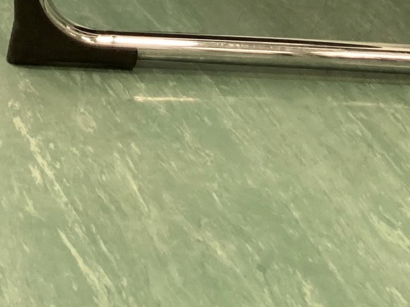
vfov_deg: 10.2
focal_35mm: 129
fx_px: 1528
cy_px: -383
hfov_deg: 13.6
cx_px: -336
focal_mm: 3.99
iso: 50
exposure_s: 1/50
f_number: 1.8
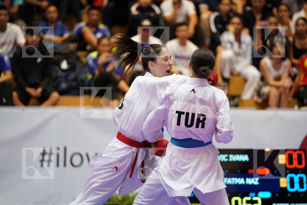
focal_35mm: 174
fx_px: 1484
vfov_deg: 7.9
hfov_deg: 11.8
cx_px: 154
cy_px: 102
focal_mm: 174
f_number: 2.8
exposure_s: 1/800
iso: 5000
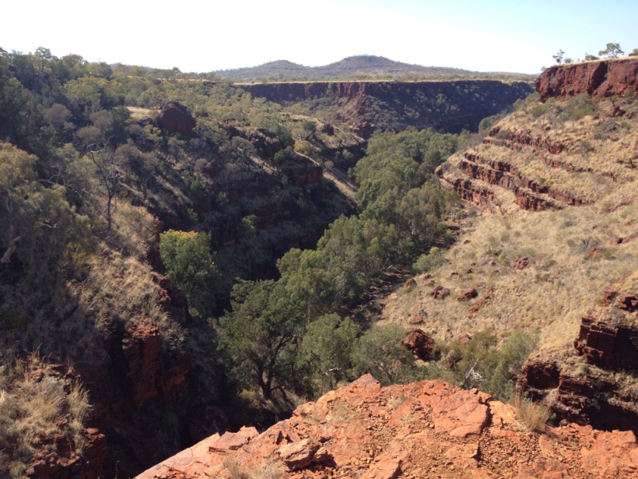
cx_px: 319
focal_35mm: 35
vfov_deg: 40.7
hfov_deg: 52.6
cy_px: 240
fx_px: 645
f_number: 2.4
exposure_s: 1/824
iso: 50
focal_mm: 4.28
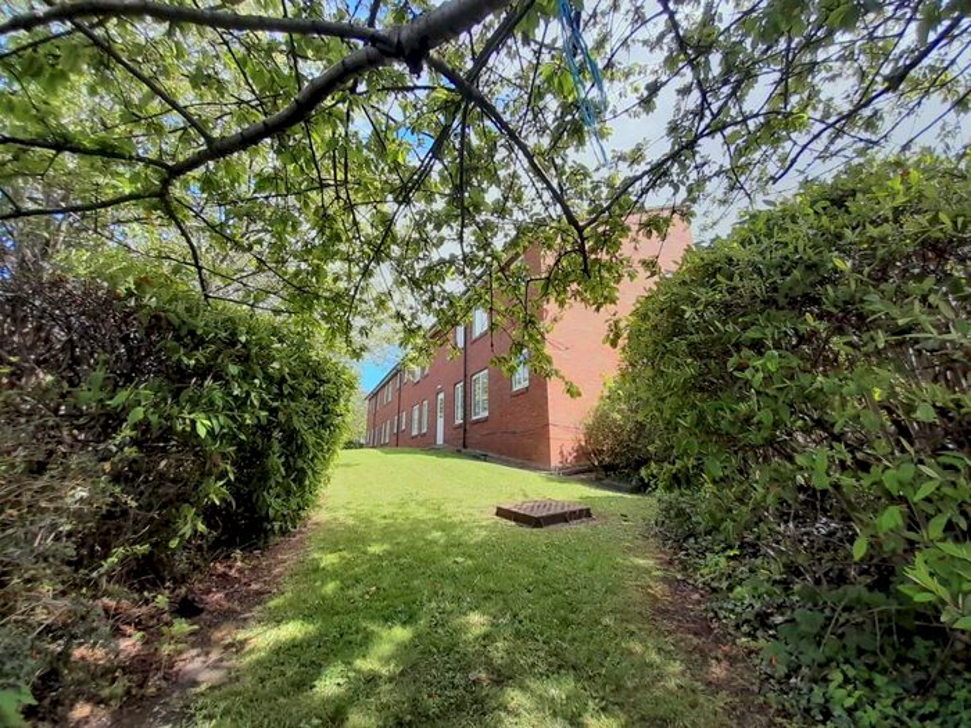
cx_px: 486
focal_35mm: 13
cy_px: 364
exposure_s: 1/396
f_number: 2.2
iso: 40
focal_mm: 1.13
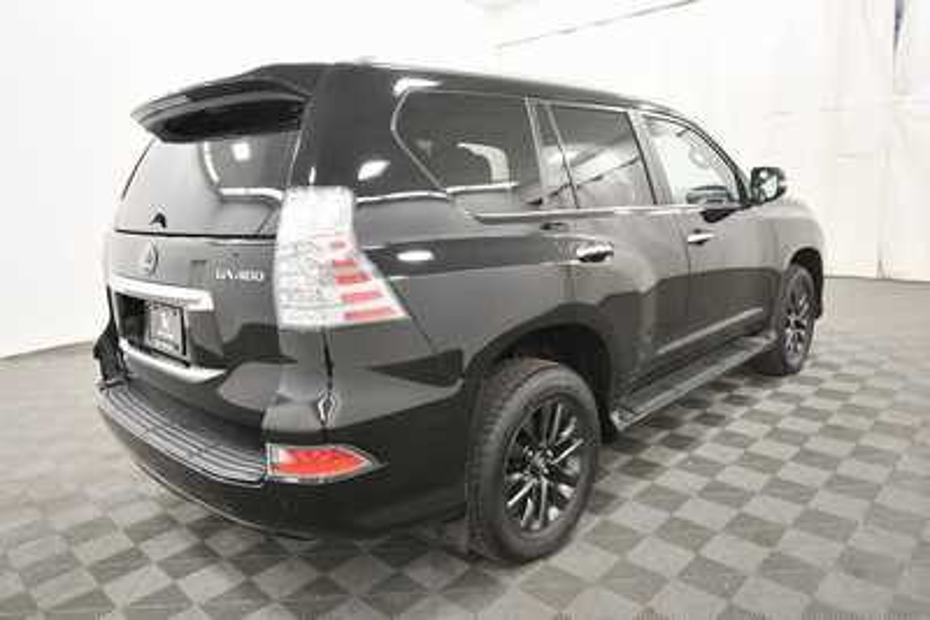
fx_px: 620
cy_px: 310
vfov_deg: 53.2
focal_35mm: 24
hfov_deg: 73.7
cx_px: 465
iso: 2000
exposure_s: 1/125
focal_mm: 16
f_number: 5.3
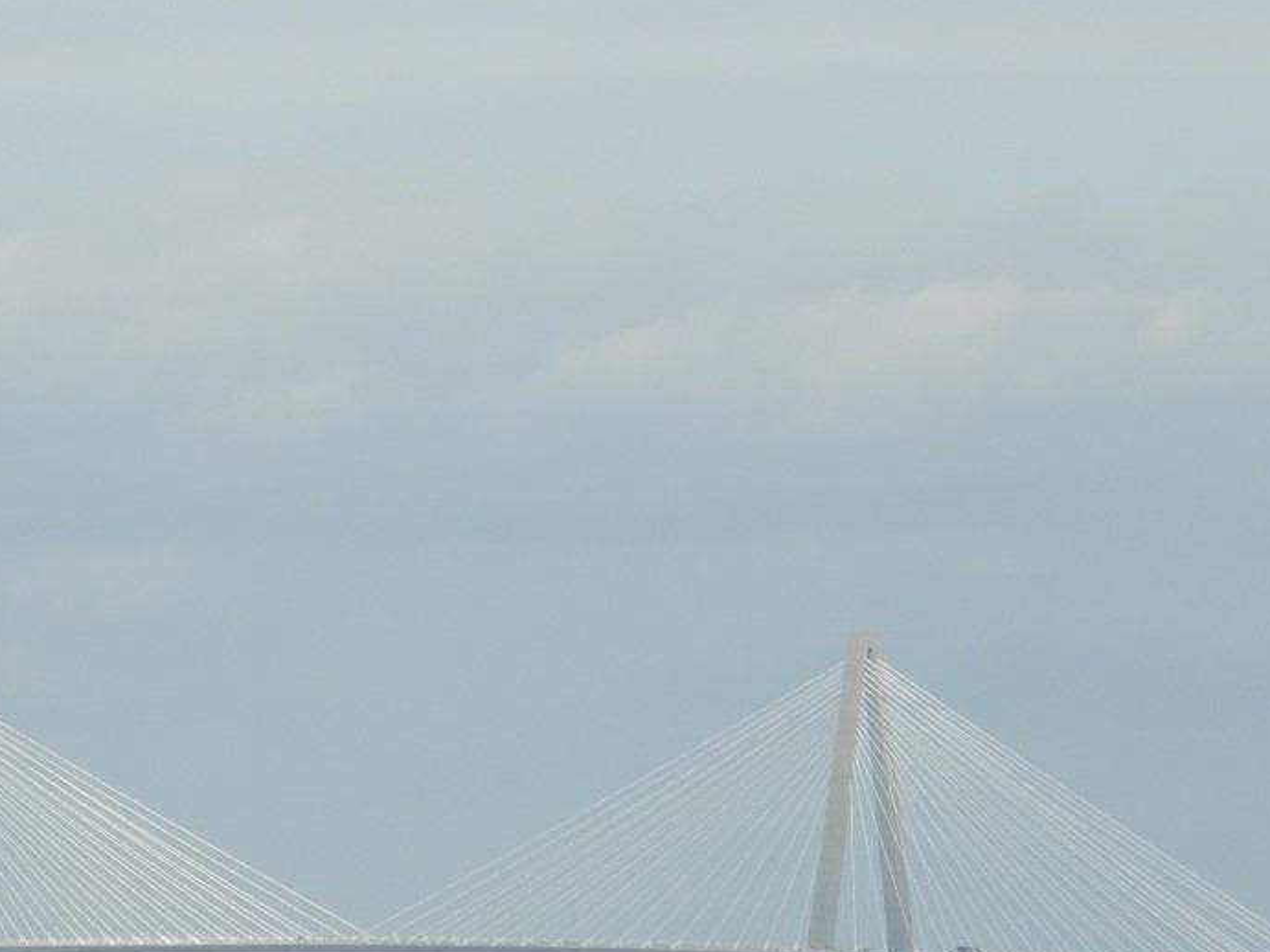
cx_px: 340
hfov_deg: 3.8
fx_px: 19111
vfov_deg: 2.9
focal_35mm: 521
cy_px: 779
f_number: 5.5
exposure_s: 1/640
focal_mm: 44.8
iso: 100
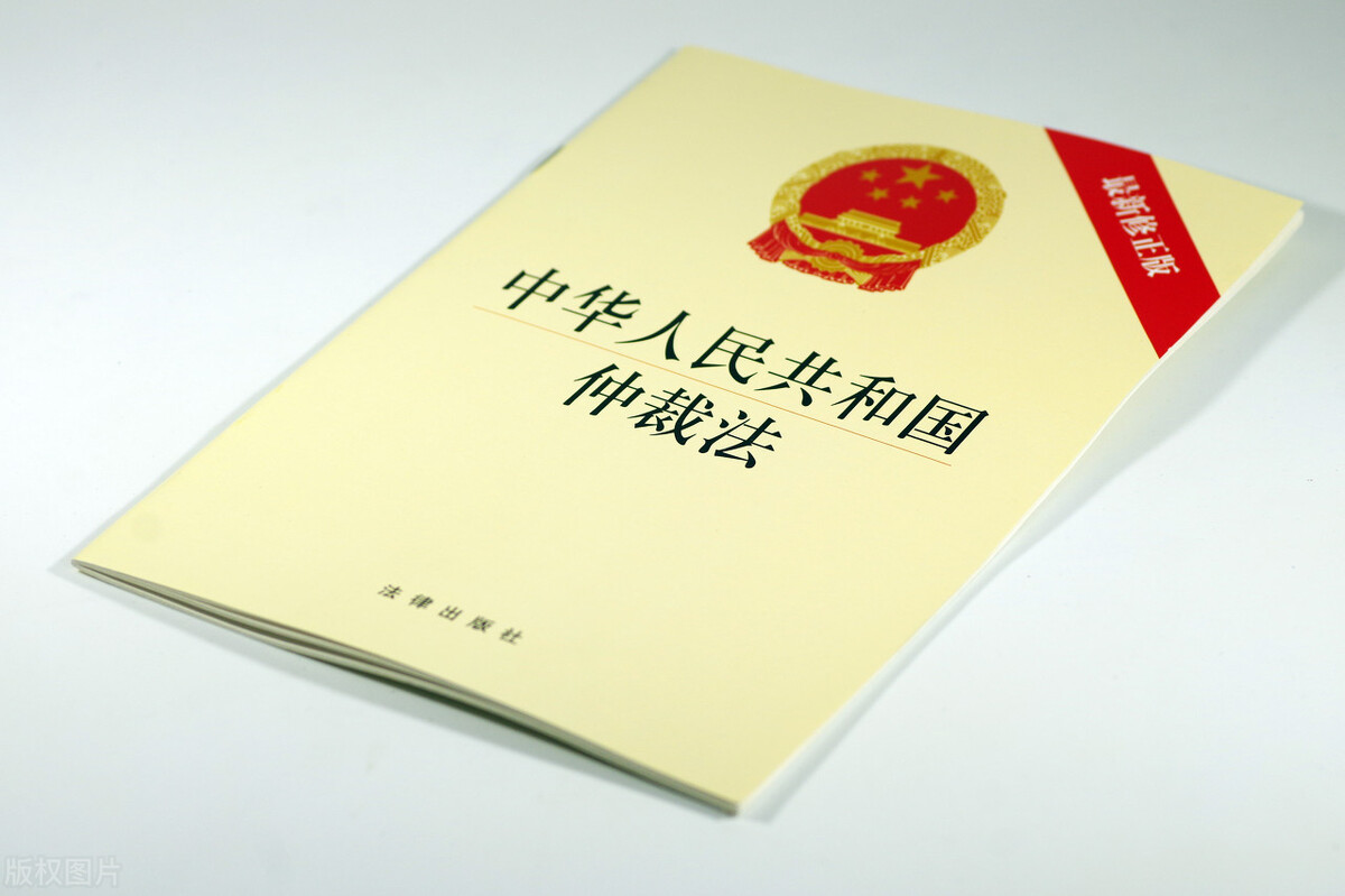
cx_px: 672
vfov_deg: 9.1
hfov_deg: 13.7
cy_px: 448
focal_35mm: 150
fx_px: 5602
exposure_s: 1/160
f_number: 5.6
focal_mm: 100
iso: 400
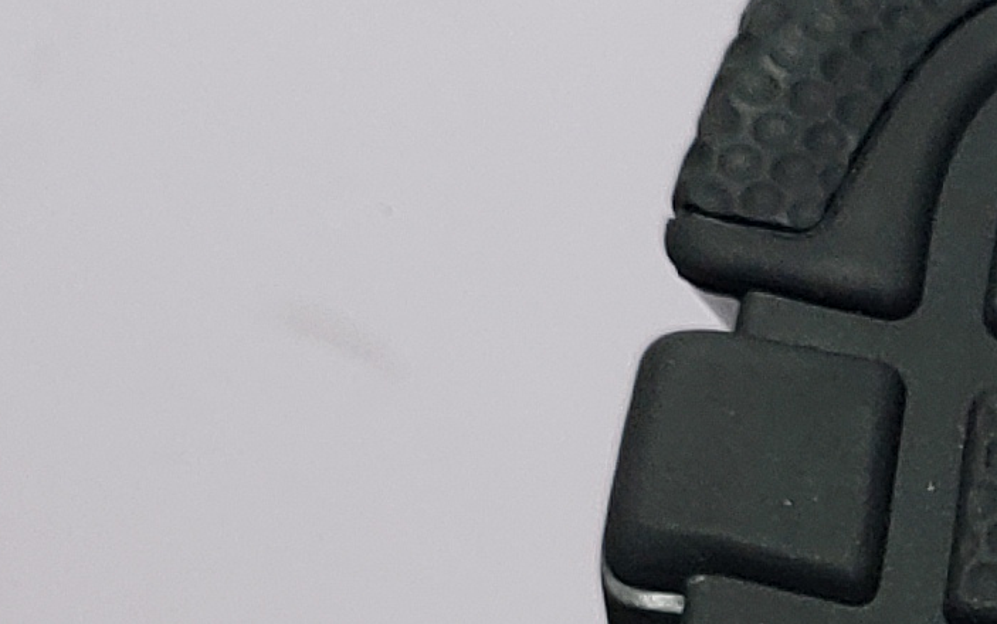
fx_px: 4295
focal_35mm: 158
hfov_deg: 12.3
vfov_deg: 8.0
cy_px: 1106
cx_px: 1726
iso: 50
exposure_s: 1/363
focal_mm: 4.3
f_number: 1.5
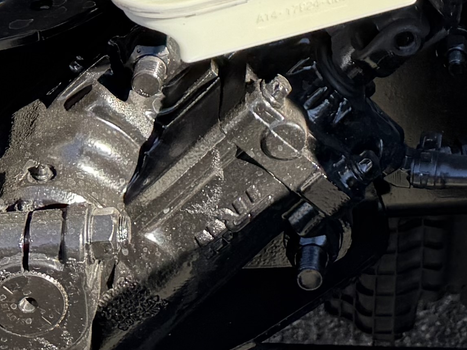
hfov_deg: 16.0
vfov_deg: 10.5
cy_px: -511
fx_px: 1619
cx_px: 493
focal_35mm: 120
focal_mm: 6.76
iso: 80
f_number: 1.78
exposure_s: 1/920
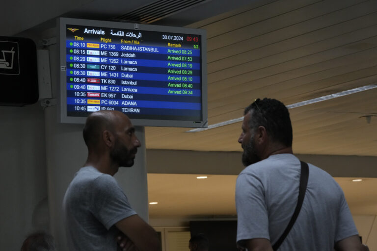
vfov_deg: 12.1
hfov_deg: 18.1
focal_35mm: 113
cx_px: 188
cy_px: 126
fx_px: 1183
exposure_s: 1/125
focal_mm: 113
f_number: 9
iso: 5000
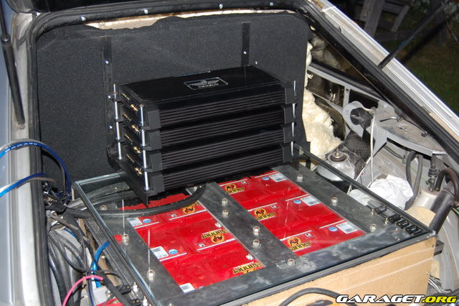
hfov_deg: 43.6
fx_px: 573
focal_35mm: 45
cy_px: 153
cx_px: 230
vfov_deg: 29.8
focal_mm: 30
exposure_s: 1/60
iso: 400
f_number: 4.2
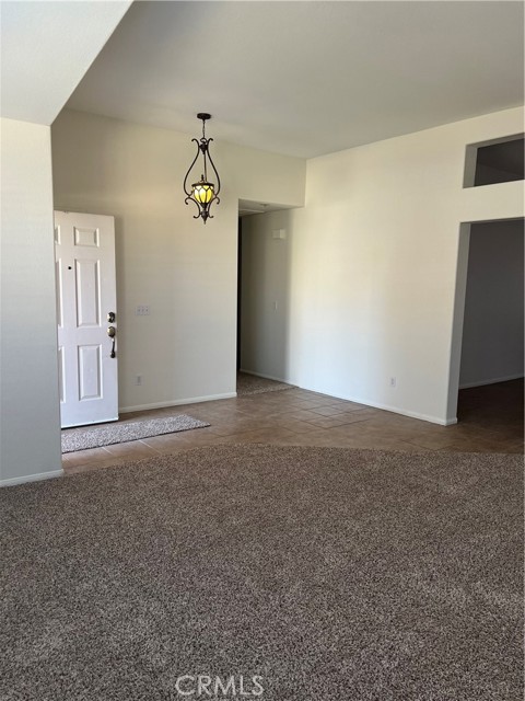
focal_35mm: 26
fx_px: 526
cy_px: 350
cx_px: 262
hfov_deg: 53.1
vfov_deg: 67.3
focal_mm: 5.7
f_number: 1.5
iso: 100
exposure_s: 1/121
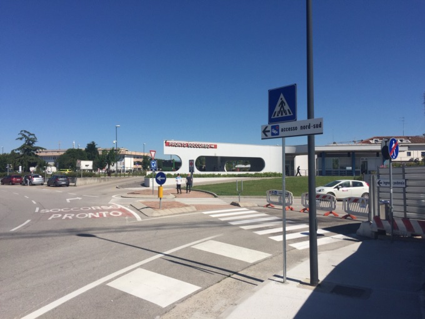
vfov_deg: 48.2
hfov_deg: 61.7
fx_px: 356
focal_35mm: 29
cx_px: 212
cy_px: 160
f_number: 2.2
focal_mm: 4.15
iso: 32
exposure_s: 1/4405
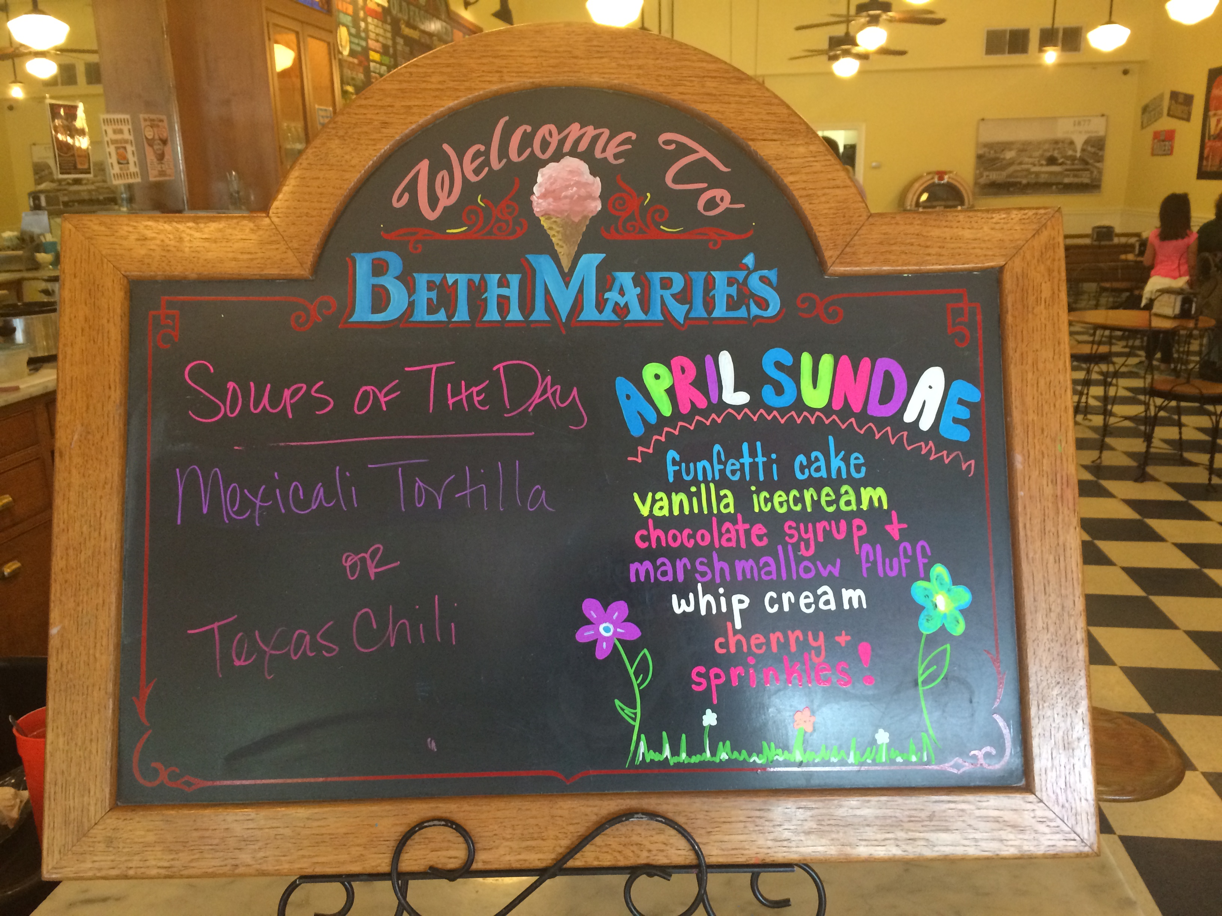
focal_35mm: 29
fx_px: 1024
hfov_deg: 61.7
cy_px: 458
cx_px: 611
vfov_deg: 48.2
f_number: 2.2
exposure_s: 1/30
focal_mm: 4.15
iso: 200
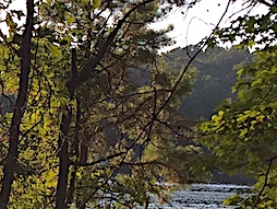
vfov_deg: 10.8
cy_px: 133
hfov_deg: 13.1
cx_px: -205
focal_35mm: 137
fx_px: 1097
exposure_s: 1/807
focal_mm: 4.15
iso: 32
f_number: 2.2
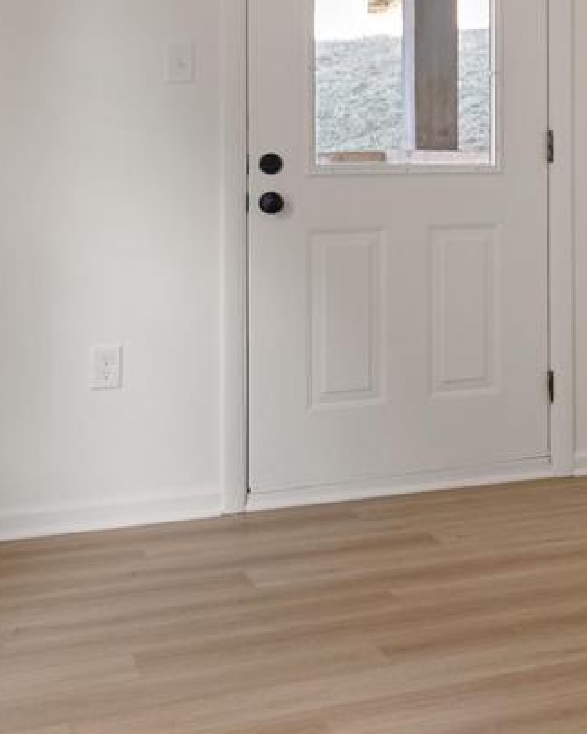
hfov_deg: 18.4
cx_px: 970
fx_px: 1520
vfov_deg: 26.5
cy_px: 118
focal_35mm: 70
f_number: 8
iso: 800
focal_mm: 21
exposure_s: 1/5
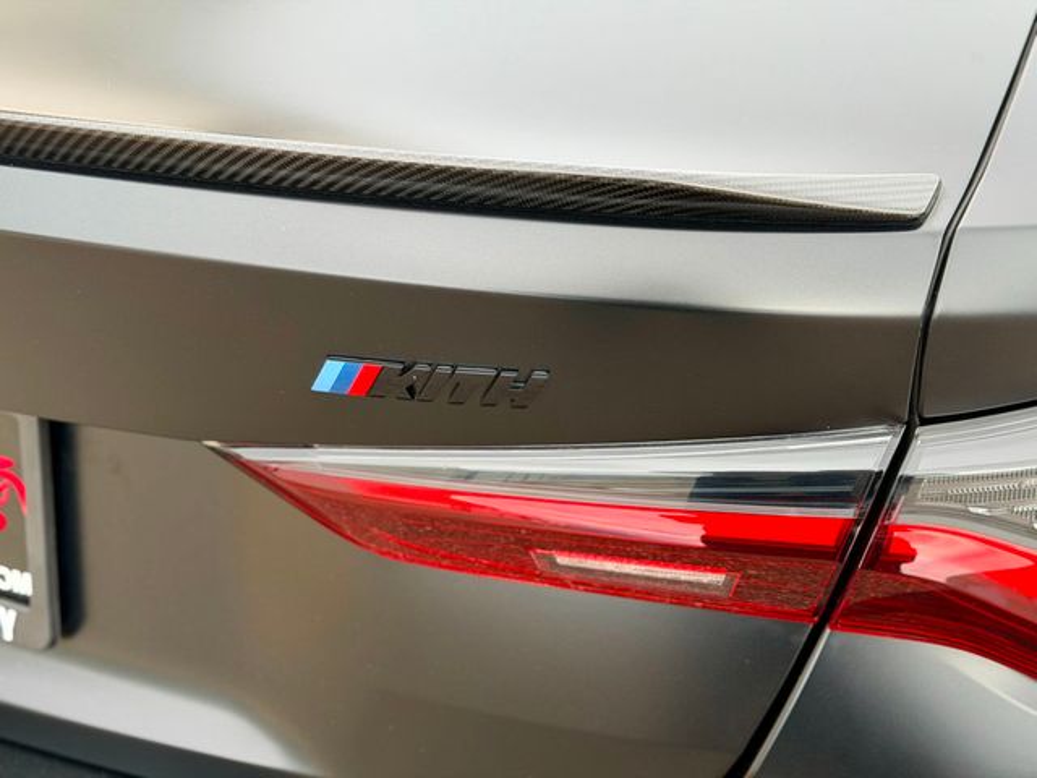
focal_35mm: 48
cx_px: 518
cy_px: 389
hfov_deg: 39.7
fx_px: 1438
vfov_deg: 30.3
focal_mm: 6.76
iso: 80
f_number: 1.78
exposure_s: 1/545
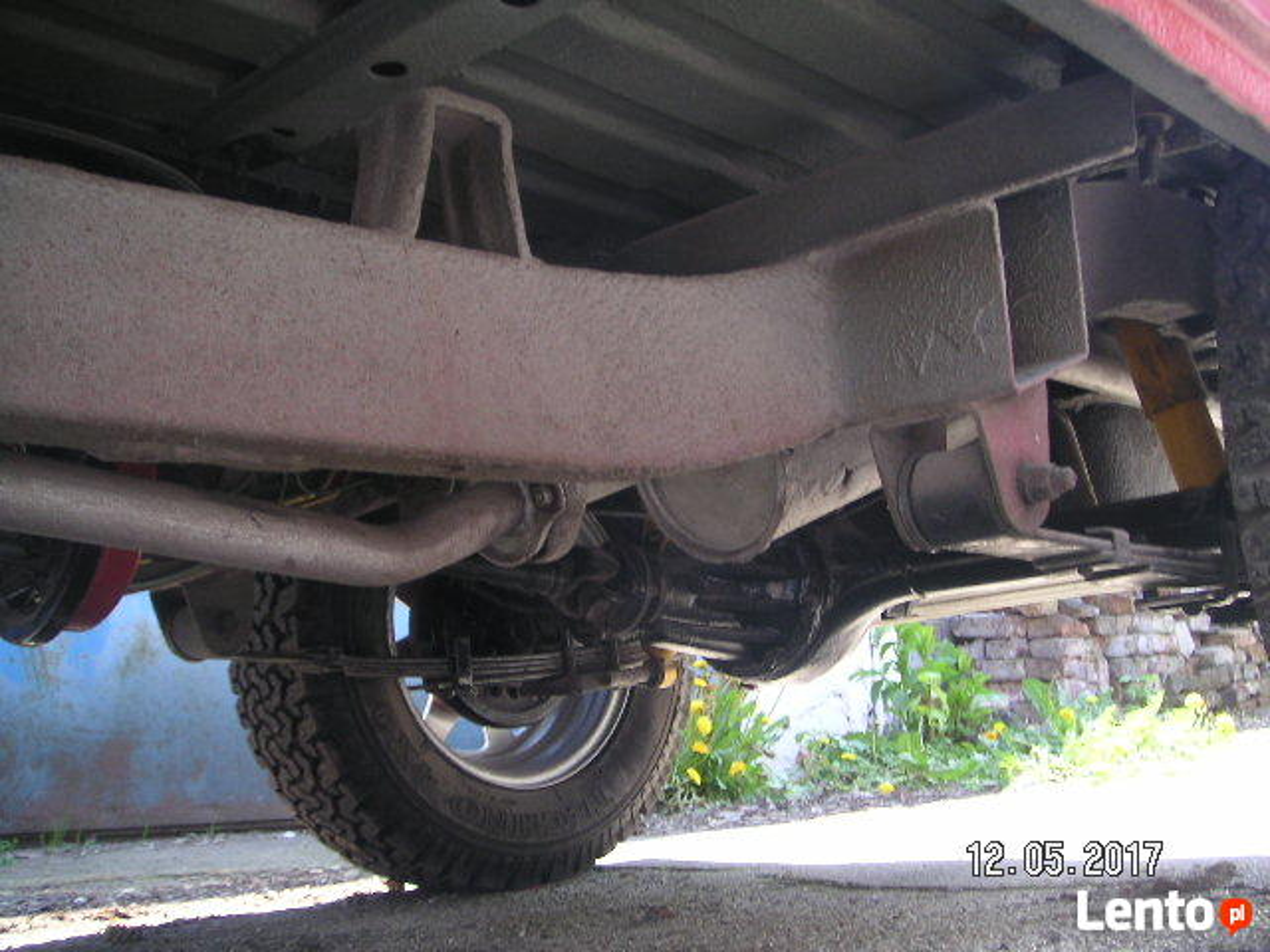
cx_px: 635
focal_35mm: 38
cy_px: 476
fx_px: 1394
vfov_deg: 37.7
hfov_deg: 49.0
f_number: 2.8
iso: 50
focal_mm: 6
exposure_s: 1/45
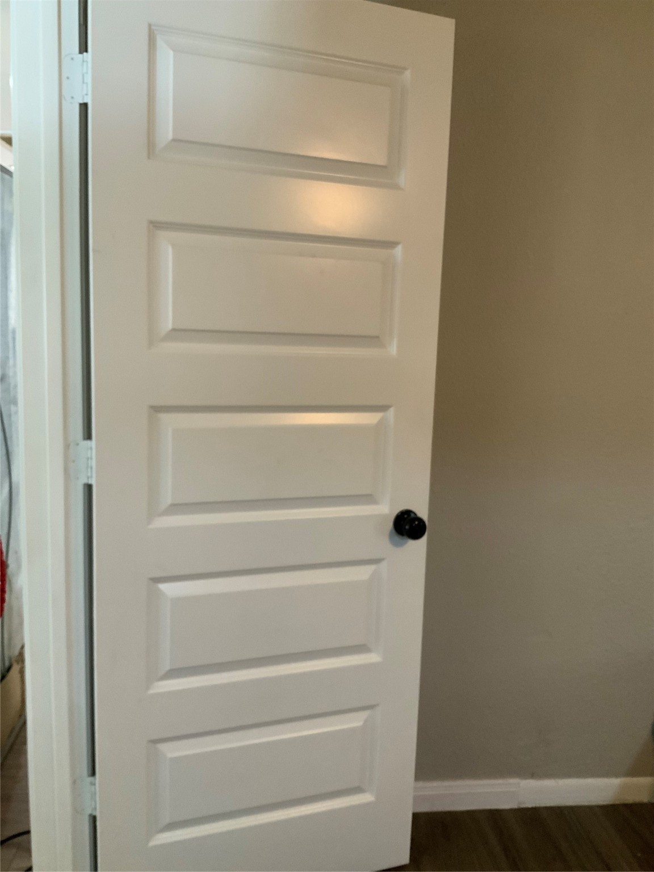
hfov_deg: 48.2
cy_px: 436
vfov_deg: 61.7
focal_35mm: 29
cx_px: 327
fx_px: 731
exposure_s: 1/40
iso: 250
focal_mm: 3
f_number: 1.8
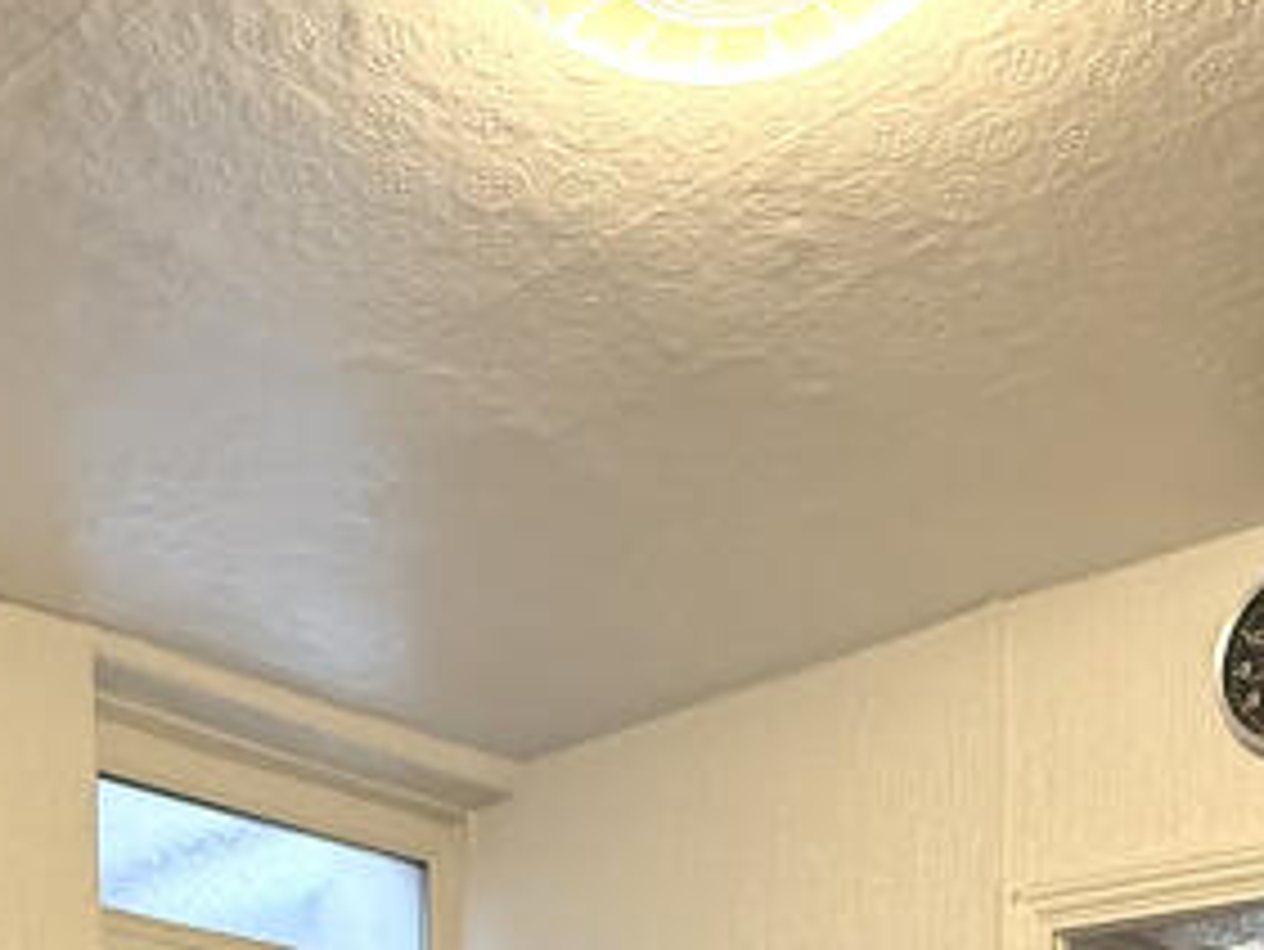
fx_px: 1863
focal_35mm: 51
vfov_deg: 22.5
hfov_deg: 37.5
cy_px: 1490
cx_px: 657
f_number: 2.2
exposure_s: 1/100
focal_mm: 2.22
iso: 200
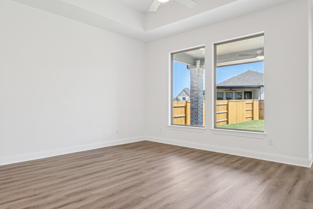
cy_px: 97
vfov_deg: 57.2
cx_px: 166
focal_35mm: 22
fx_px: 191
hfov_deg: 78.5
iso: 400
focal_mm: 10
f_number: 8
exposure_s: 1/30
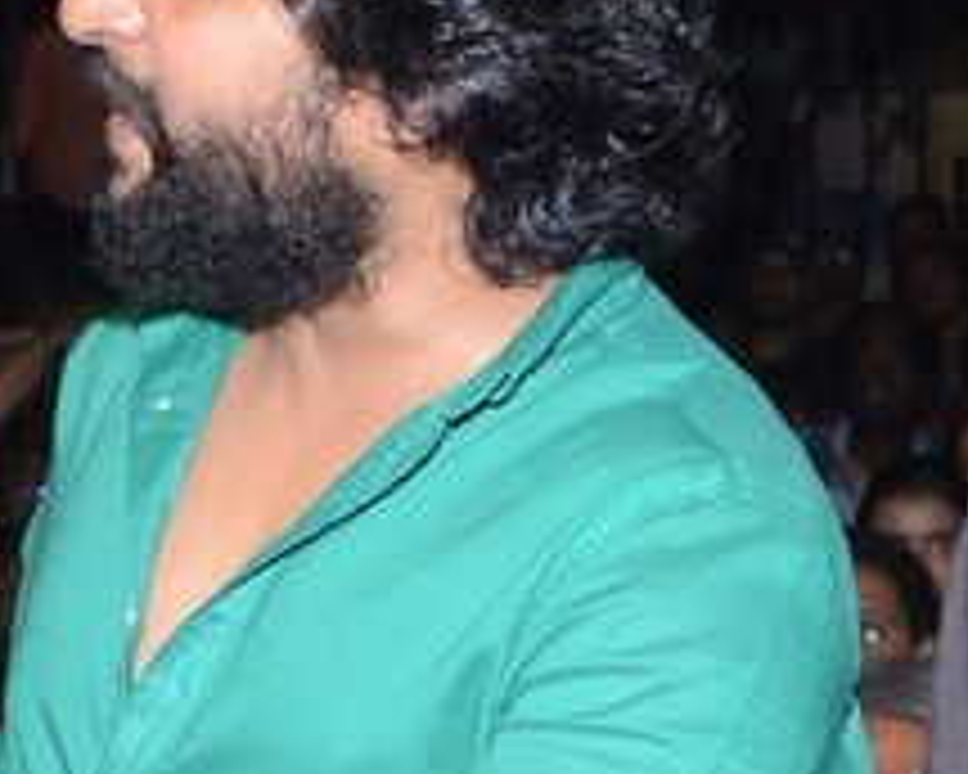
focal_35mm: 142
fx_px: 4068
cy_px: 842
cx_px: 1058
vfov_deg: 10.7
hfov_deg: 13.3
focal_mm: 18
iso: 640
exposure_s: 1/125
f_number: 8
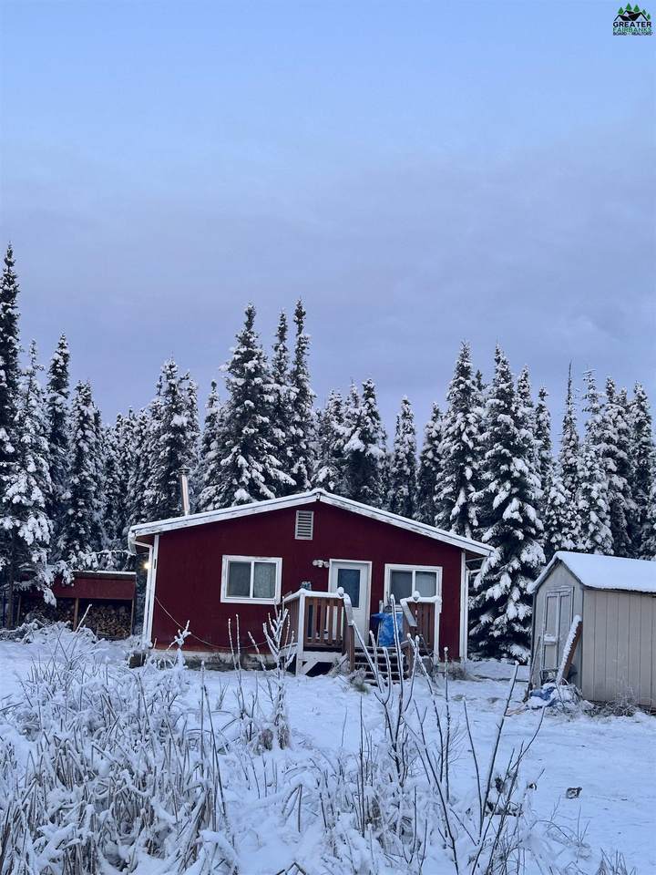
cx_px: 328
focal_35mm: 48
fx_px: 1213
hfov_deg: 30.3
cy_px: 438
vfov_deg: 39.7
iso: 80
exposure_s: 1/98
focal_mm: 6.86
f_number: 1.78
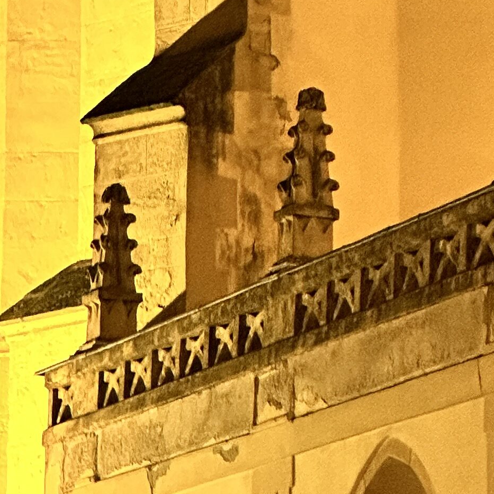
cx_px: 640
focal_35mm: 294
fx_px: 4747
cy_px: 129
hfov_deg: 5.9
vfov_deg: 6.0
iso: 1600
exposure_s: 1/25
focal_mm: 9
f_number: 2.8
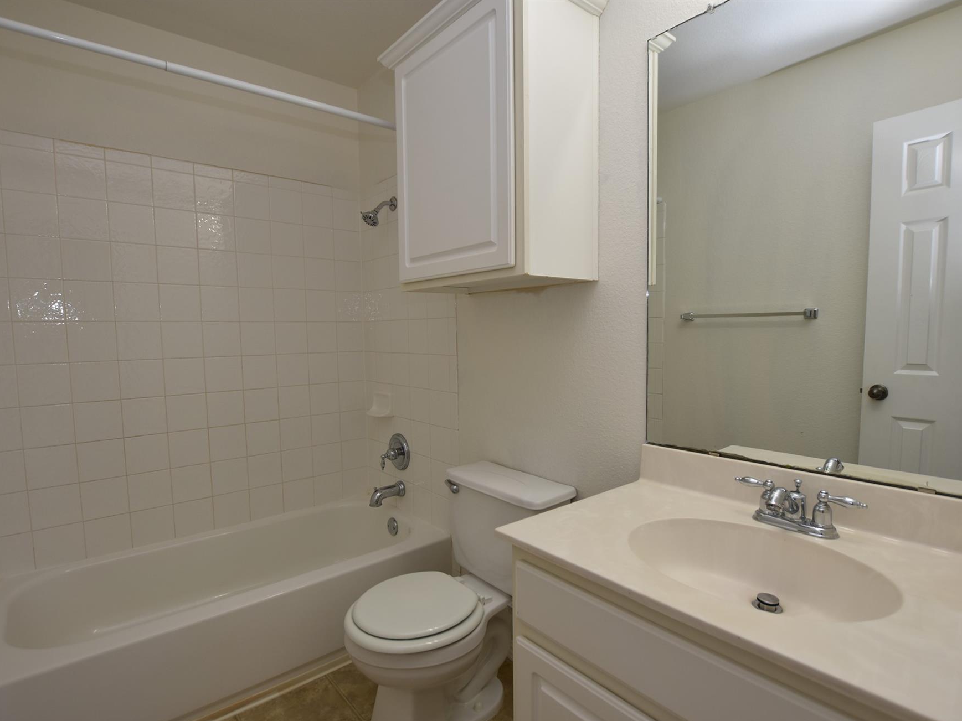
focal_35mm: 17
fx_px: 472
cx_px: 476
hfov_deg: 91.0
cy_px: 375
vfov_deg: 74.7
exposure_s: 1/200
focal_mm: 10
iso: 160
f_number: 3.5
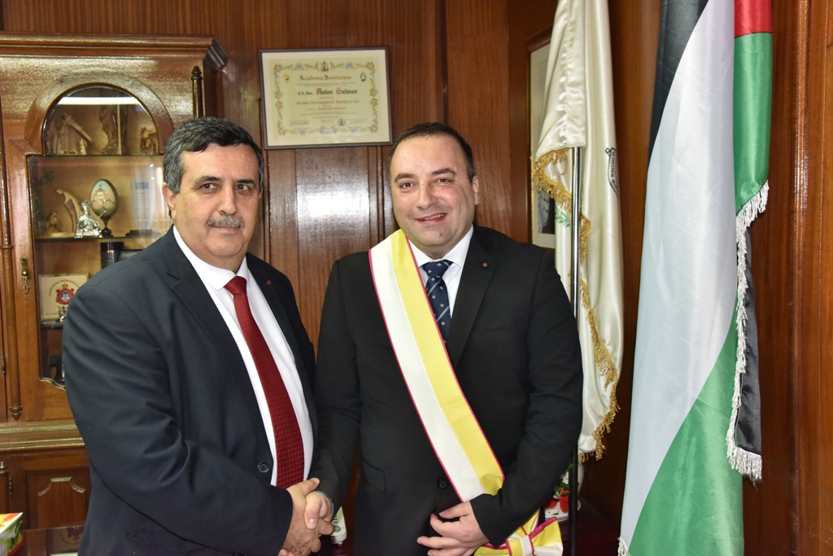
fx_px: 810
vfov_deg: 37.9
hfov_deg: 54.4
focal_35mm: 35
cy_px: 278
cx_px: 416
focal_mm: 35
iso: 2500
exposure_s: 1/125
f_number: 6.3
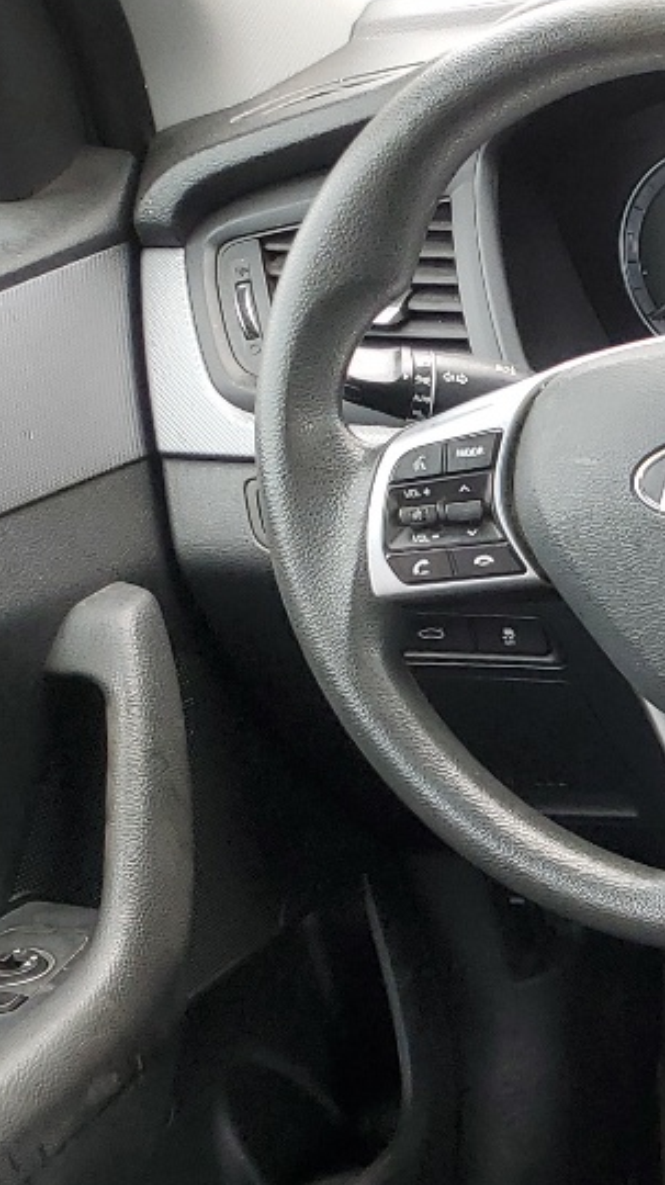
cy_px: 1218
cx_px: 1591
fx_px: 2638
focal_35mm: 84
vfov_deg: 24.1
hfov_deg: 11.8
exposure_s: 1/222
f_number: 1.5
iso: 50
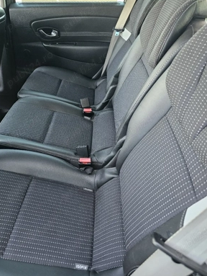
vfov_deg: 71.5
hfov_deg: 56.9
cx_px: 100
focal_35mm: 24
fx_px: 191
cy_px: 134
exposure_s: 1/100
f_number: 1.7
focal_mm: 6.3
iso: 800
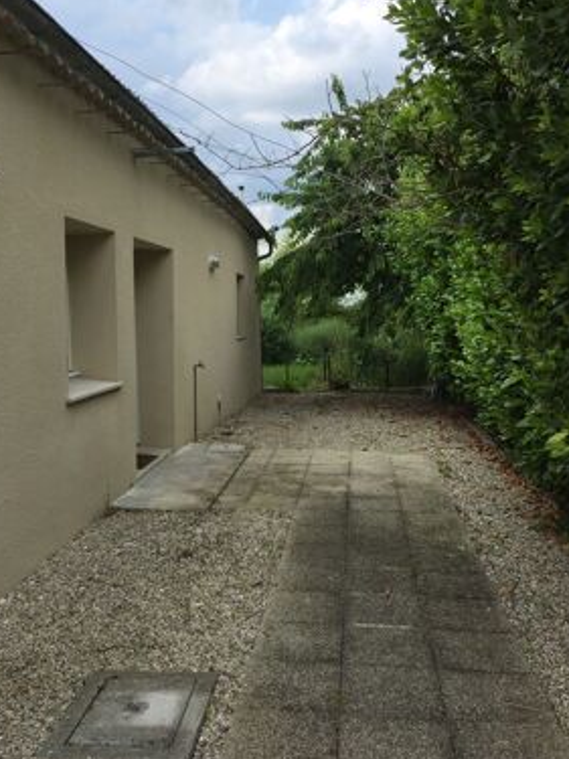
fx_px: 724
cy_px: 359
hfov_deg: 42.9
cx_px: 263
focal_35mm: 33
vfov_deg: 55.3
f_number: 2.2
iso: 32
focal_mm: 4.15
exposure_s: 1/1236
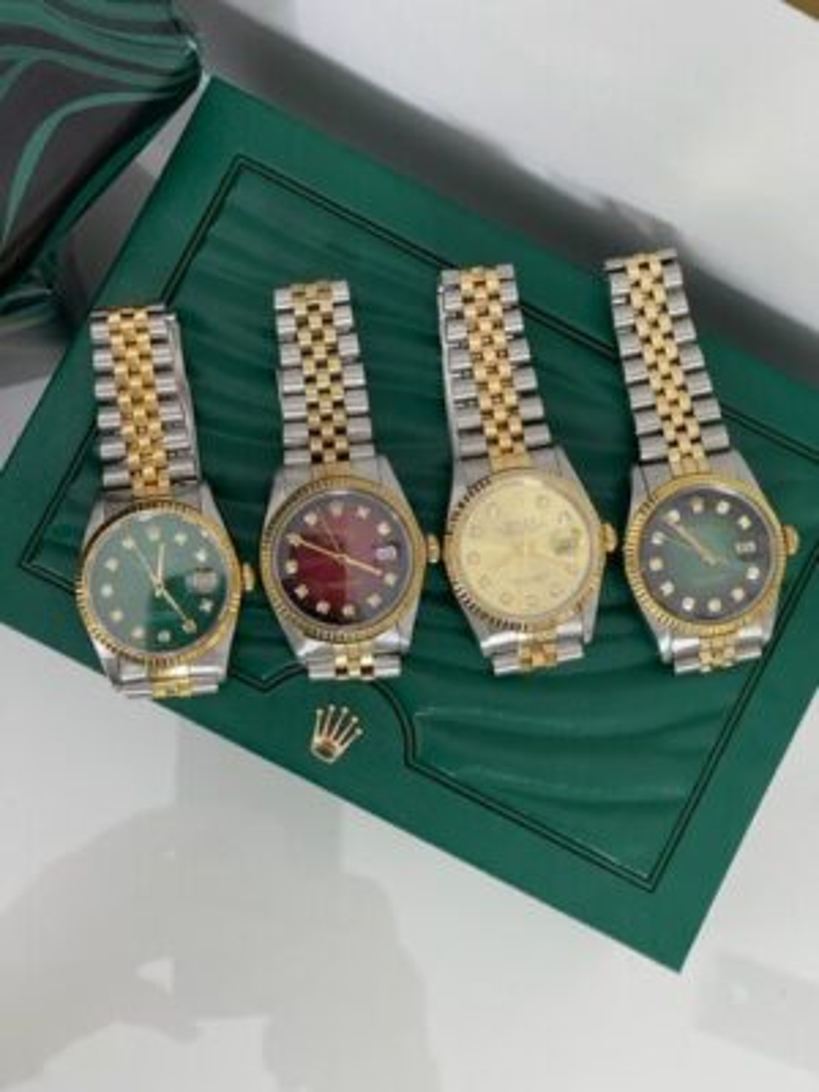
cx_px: 410
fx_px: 2019
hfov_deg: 22.9
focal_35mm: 64
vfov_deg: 30.3
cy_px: 546
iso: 160
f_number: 2.2
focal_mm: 7.5
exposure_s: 1/100
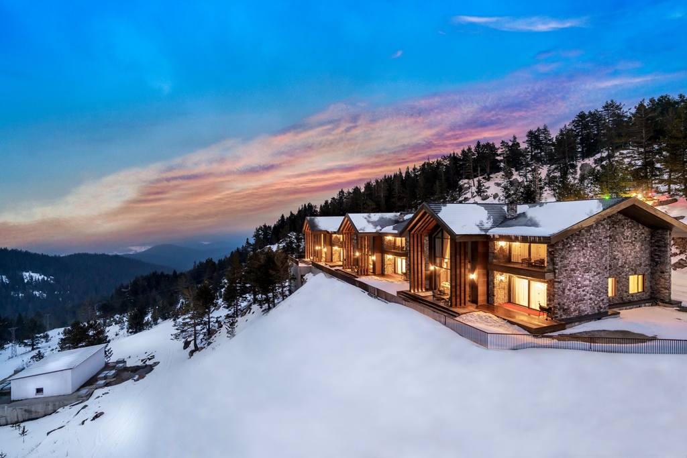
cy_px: 229
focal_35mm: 16
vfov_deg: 73.8
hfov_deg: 96.7
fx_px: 305
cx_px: 344
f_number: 5.6
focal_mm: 16
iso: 1250
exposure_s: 1/1.67
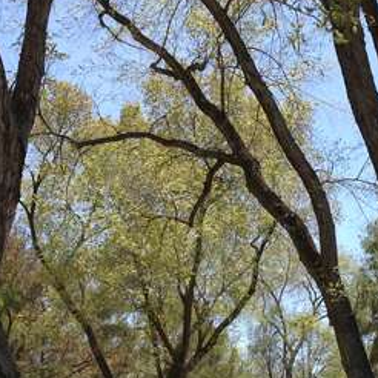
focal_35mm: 95
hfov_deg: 18.3
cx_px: 191
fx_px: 1174
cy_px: 317
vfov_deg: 18.1
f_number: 2.4
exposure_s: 1/968
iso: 50
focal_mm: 4.13
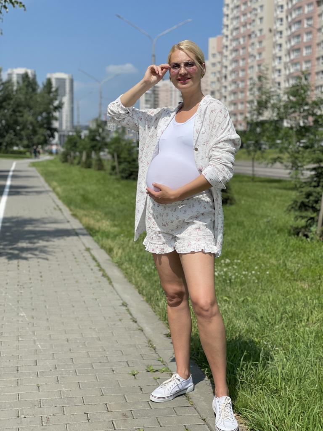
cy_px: 216
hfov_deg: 28.0
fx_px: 647
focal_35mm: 52
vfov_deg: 36.8
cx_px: 162
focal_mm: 6
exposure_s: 1/3984
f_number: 2
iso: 32
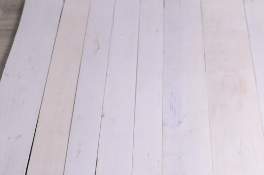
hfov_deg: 26.3
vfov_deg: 17.5
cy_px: 139
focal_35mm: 77
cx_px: 169
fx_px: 564
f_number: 4
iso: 250
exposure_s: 1/100
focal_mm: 24
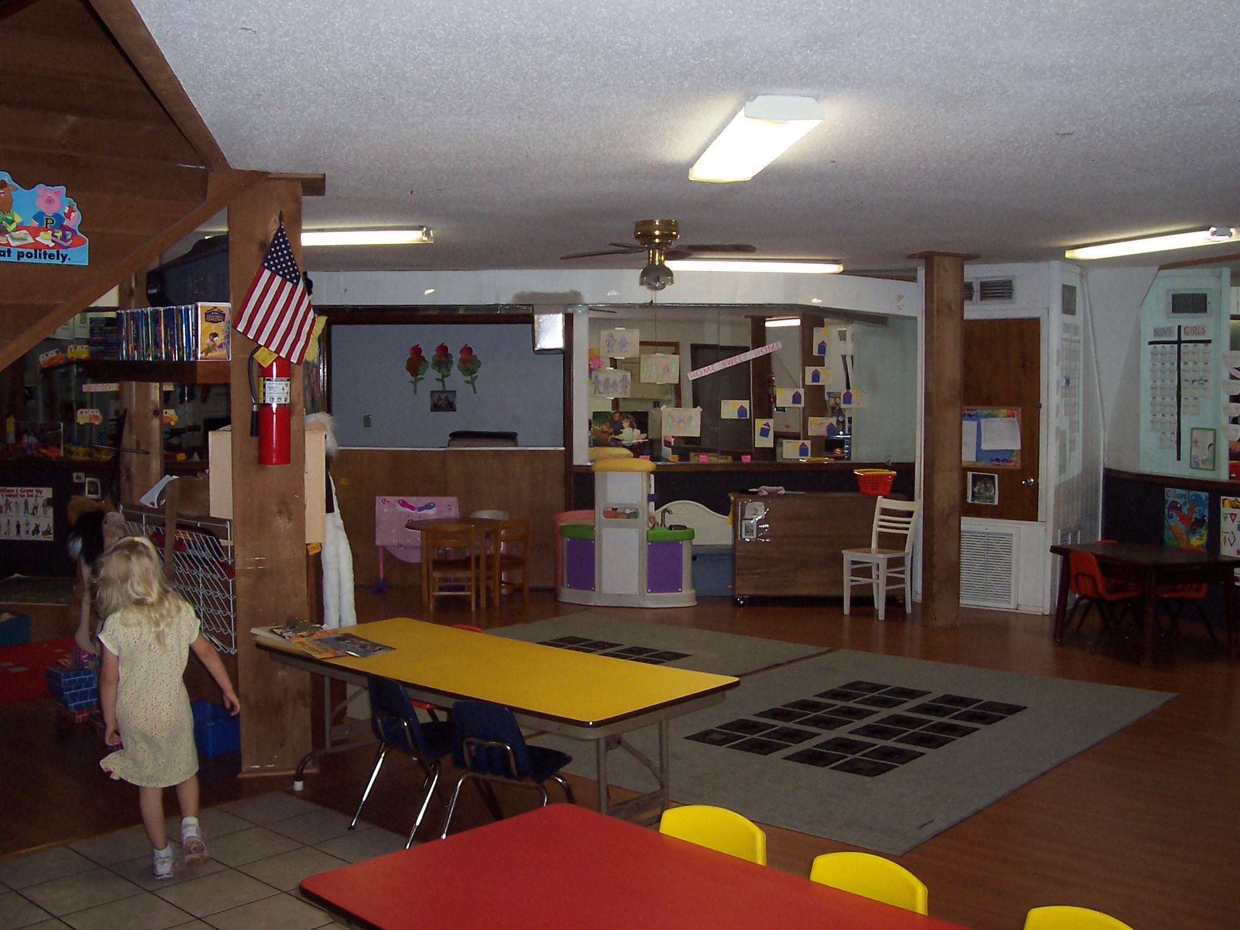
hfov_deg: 50.1
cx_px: 620
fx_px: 1325
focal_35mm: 37
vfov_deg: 38.7
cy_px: 465
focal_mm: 5.6
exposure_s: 1/60
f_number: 2.8
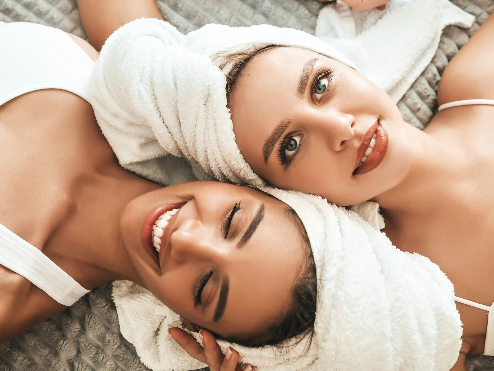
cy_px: 186
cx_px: 247
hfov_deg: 32.2
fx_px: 856
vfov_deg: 24.4
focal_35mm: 60
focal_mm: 30
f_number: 3.2
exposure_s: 1/125
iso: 400
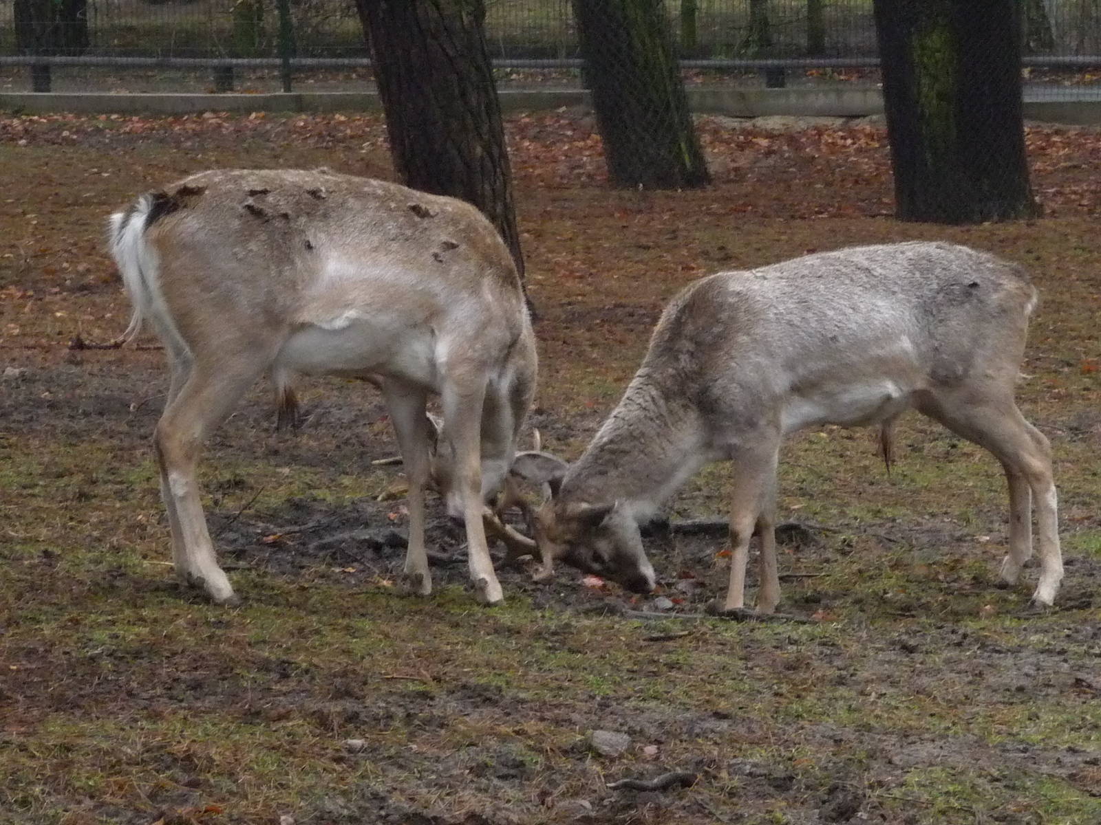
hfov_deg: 9.9
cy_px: 412
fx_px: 6361
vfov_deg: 7.4
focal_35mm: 200
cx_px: 550
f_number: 4.7
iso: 400
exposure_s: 1/50
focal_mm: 20.3
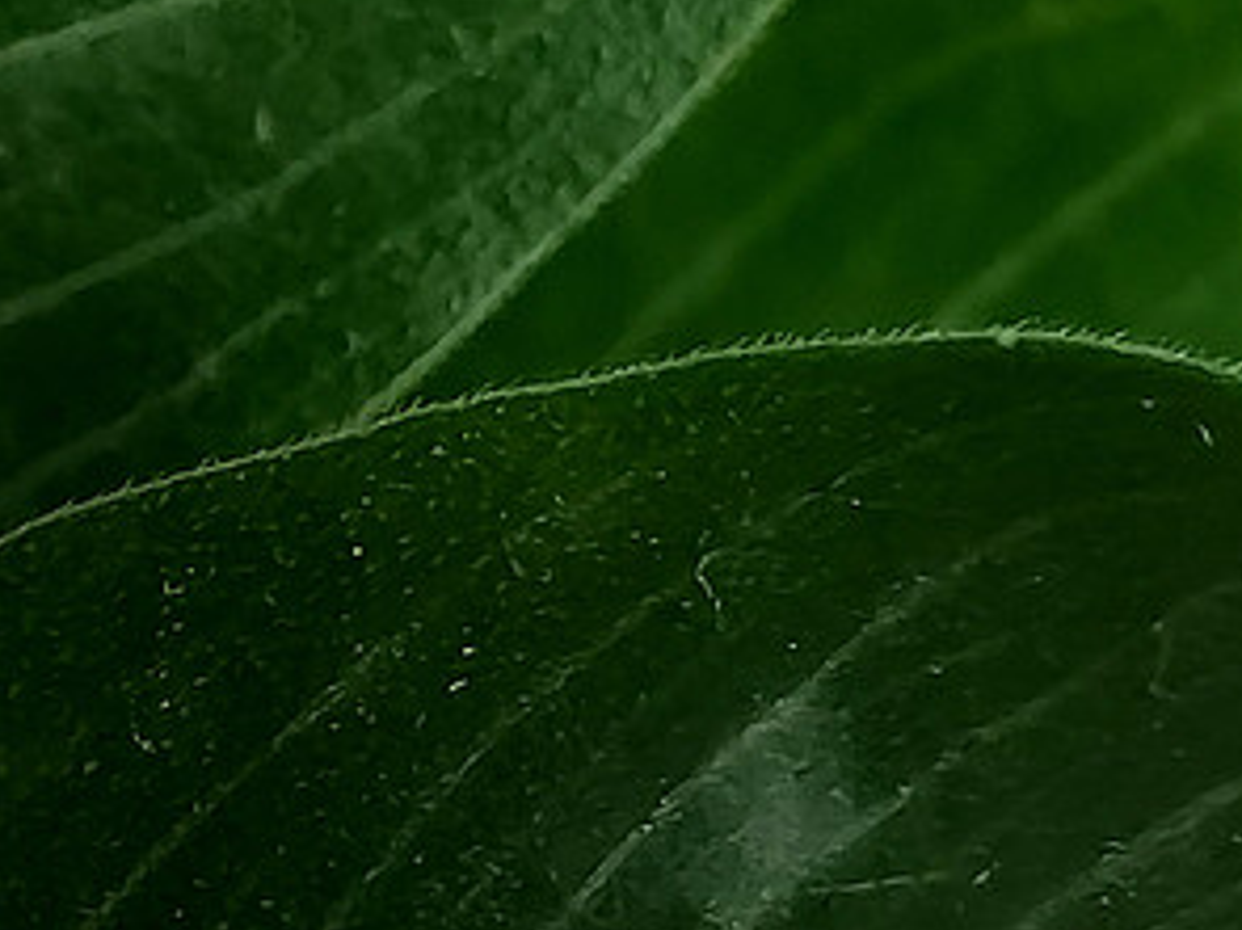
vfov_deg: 4.4
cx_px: -109
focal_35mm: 336
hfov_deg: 5.9
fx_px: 12051
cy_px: 985
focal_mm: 6.71
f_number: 1.9
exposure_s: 1/301
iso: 50
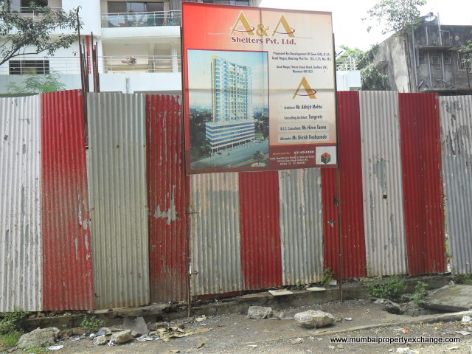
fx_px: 505
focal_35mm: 37
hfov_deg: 50.1
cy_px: 177
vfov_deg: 38.7
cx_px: 236
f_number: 4
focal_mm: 6.6
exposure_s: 1/250
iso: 100
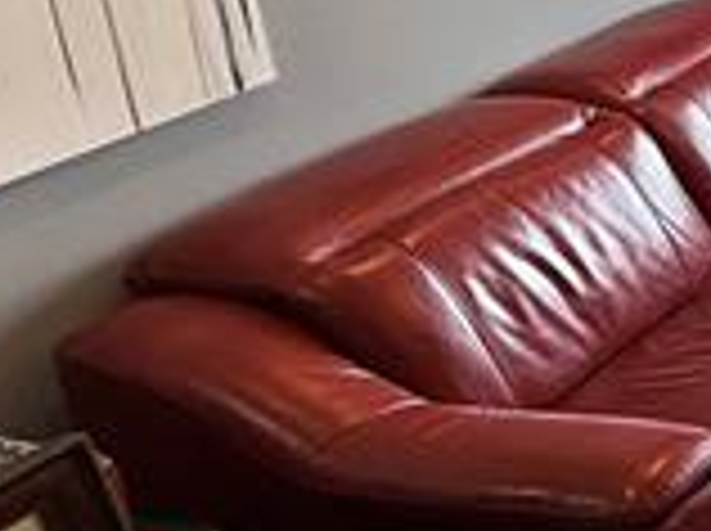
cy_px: 45
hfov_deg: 18.0
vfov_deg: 20.2
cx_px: 1449
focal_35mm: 71
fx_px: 1456
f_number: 2.2
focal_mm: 2.22
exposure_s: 1/120
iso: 64
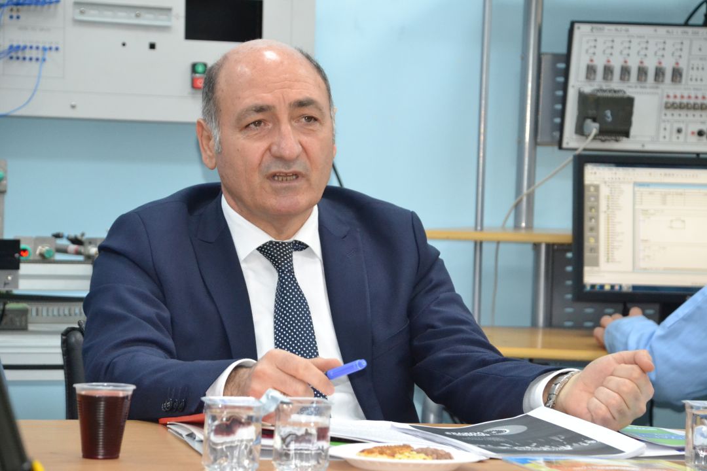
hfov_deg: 13.0
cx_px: 354
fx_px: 3093
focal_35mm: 158
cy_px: 236
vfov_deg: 8.7
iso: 2500
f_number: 5.6
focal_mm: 105
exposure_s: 1/60
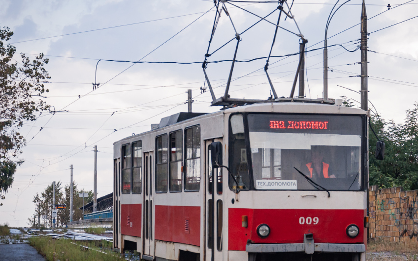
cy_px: 149
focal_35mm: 121
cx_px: 283
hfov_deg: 17.2
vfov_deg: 10.8
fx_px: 1378
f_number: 5.6
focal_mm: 52
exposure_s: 1/400
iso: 400
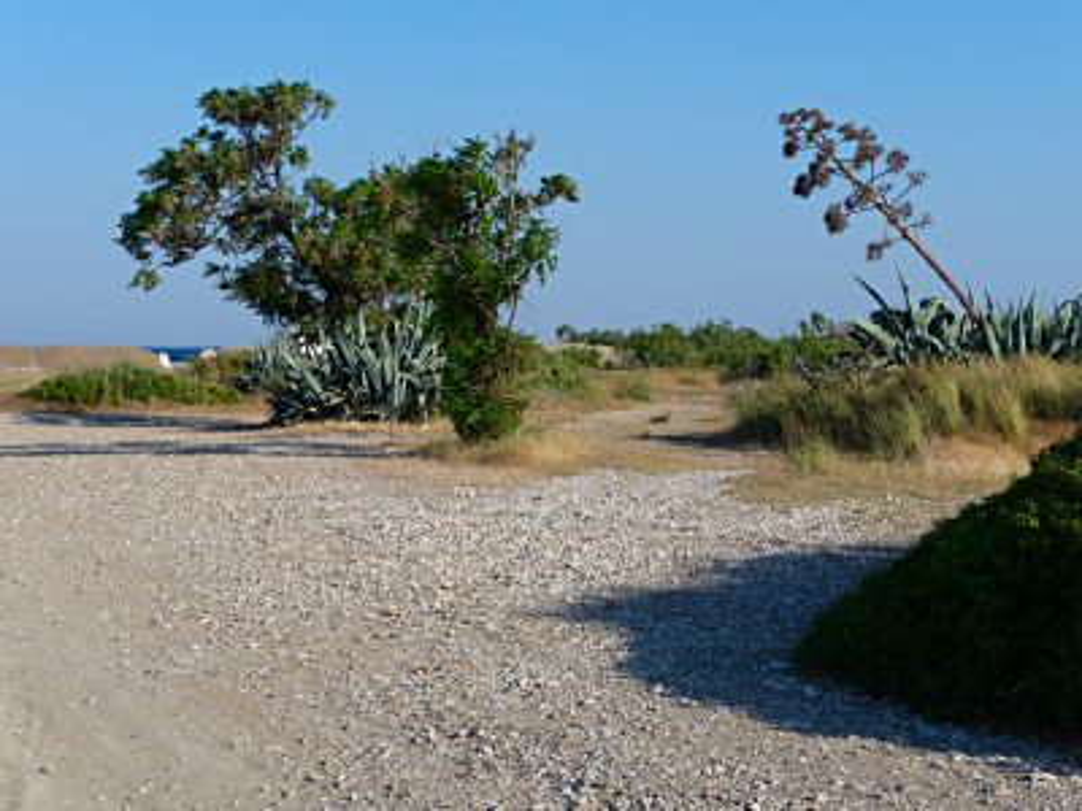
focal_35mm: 62
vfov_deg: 23.7
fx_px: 1938
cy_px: 406
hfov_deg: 31.2
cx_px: 541
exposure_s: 1/800
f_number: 4.5
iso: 100
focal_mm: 10.5
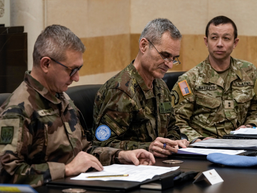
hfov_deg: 13.4
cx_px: 130
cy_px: 97
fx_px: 1091
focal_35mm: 147
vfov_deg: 10.1
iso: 1250
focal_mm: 135
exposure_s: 1/50
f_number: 5
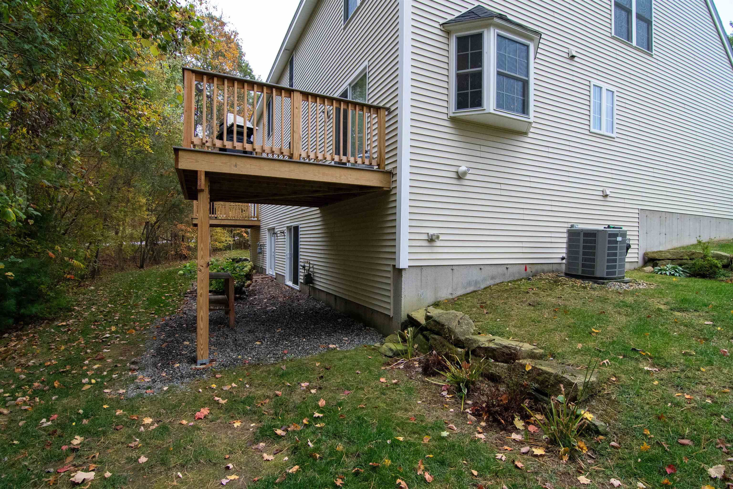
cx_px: 366
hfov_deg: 95.0
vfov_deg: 72.1
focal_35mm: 16
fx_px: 336
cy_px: 244
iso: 1600
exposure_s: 1/1000
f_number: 5.6
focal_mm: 11
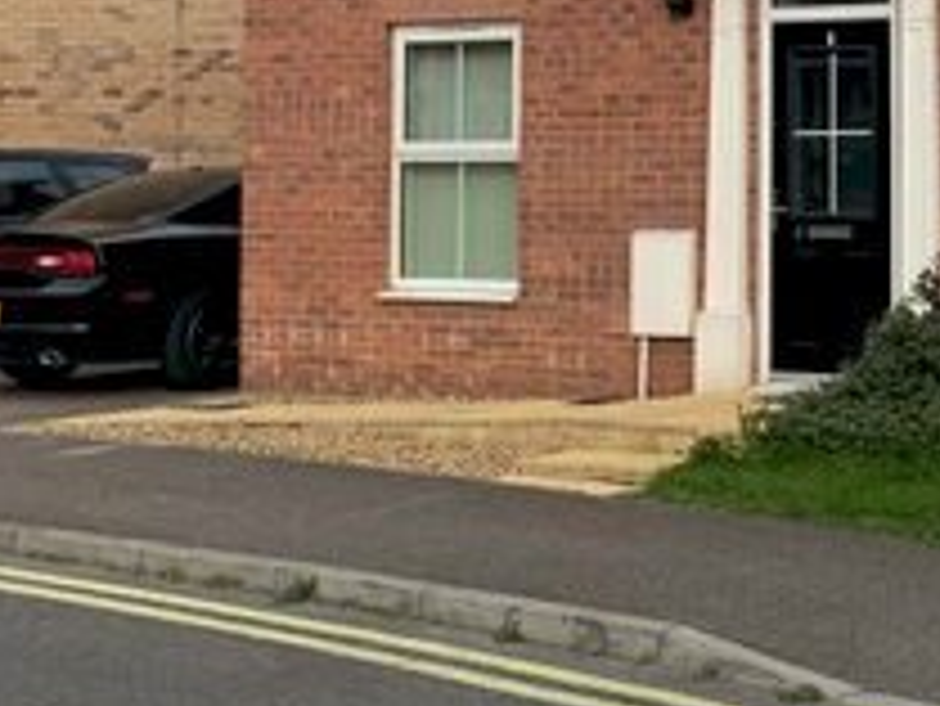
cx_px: 1165
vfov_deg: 16.6
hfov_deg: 20.8
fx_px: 2364
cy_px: 2
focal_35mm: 87
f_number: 1.8
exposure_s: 1/1100
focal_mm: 4.25
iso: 25
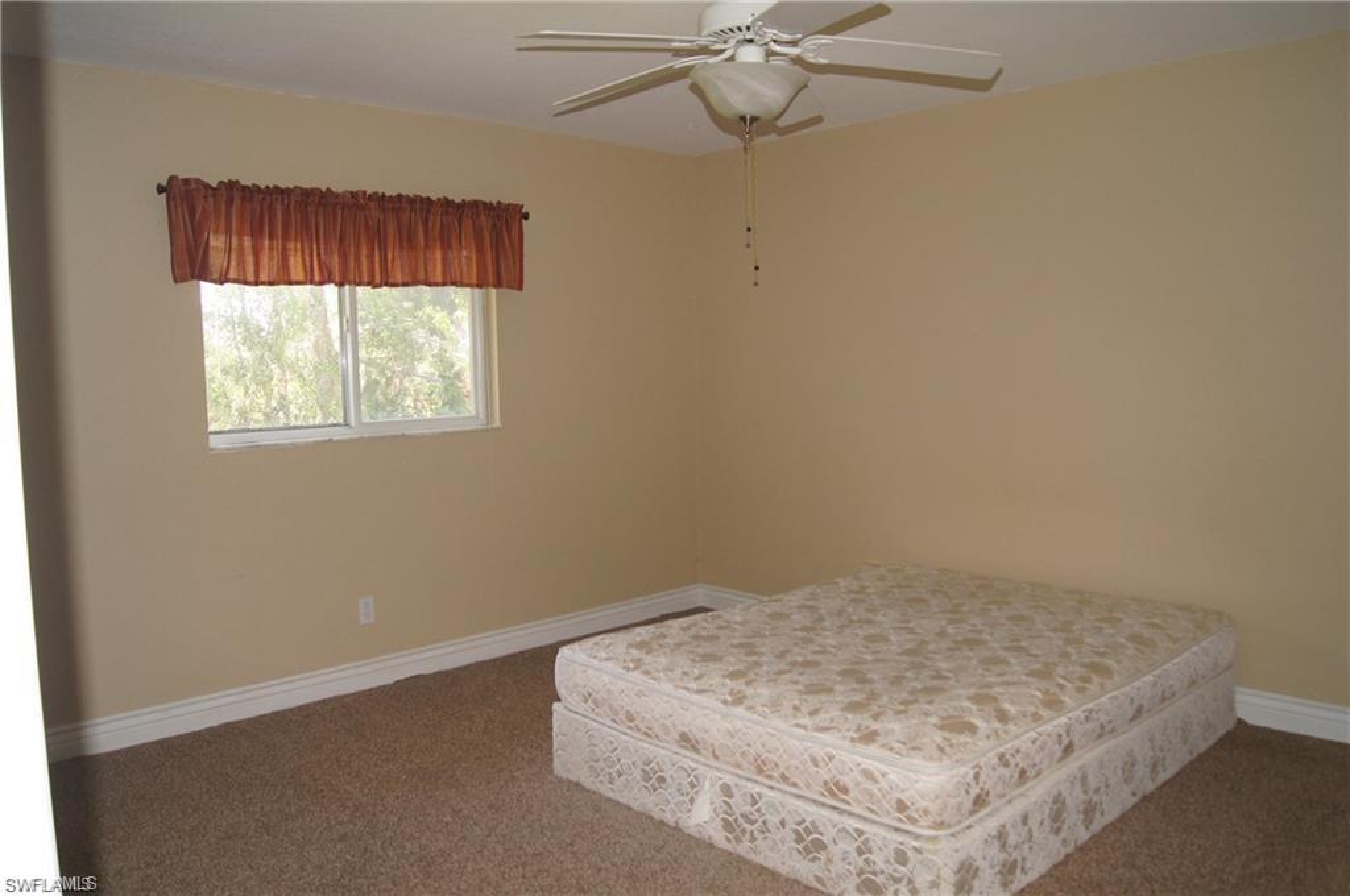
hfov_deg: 67.4
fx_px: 1011
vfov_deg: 47.8
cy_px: 448
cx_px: 675
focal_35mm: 27
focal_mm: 18
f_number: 5.6
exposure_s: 1/60
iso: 400
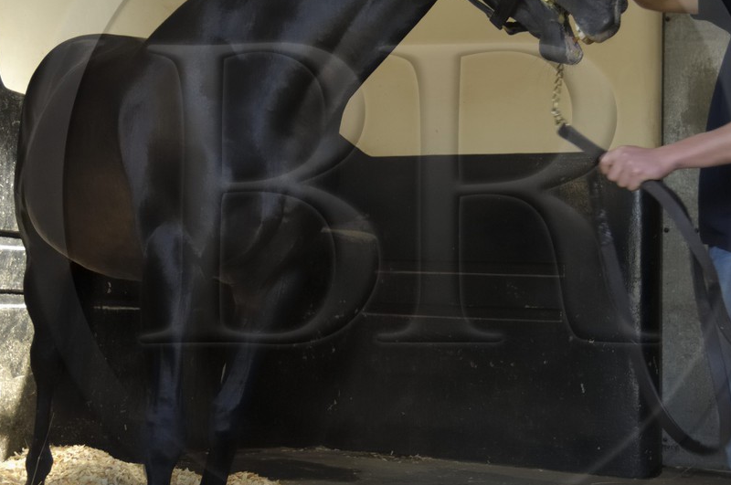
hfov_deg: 36.9
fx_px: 1095
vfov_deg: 24.9
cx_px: 397
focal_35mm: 54
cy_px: 195
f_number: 4
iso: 200
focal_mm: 18
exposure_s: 1/50
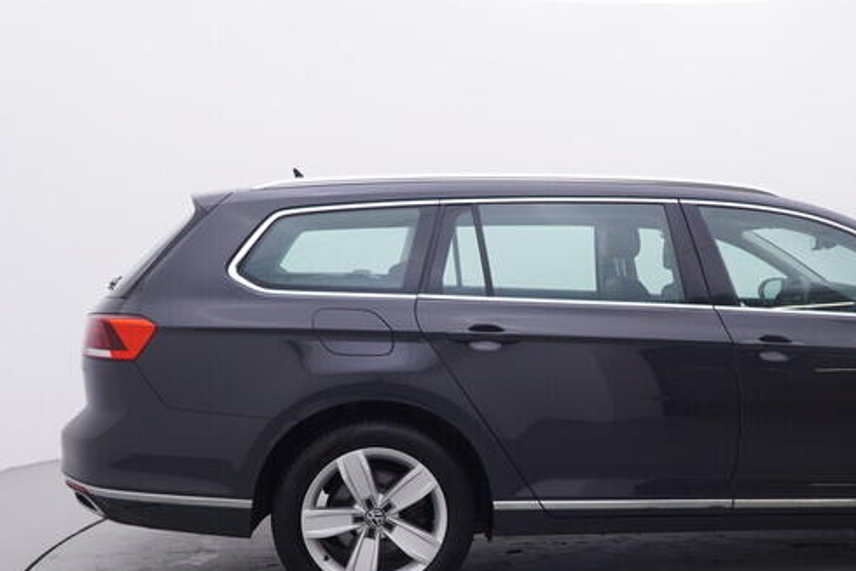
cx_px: 585
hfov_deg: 41.2
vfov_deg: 28.4
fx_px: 1119
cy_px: 384
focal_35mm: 47
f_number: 5
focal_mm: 15
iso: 200
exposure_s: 1/80
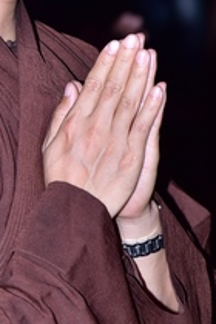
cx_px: 3
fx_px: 3348
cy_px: 40
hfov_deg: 3.7
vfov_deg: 5.5
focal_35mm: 372
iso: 640
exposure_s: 1/125
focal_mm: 120
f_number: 4
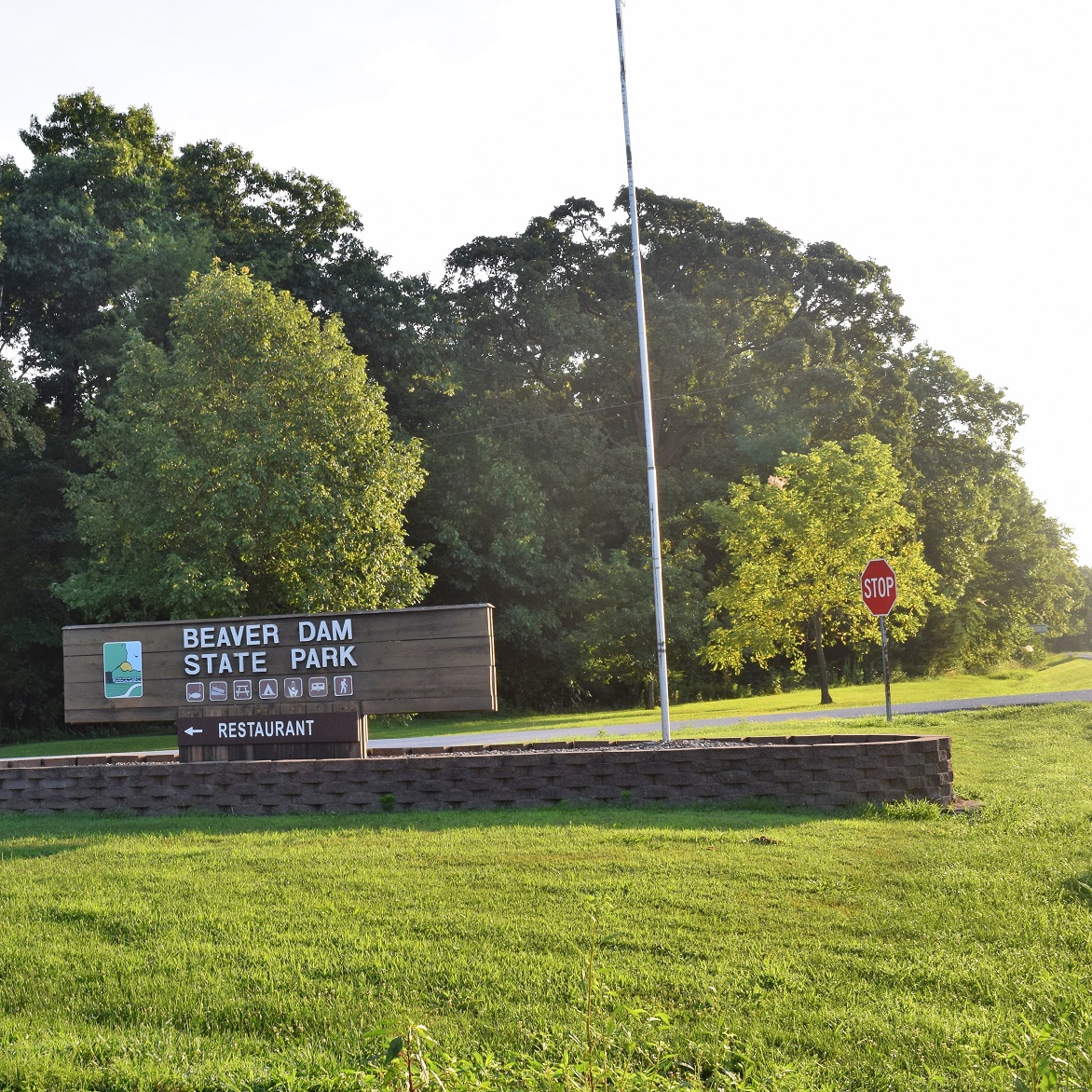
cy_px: 537
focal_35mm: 47
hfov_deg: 35.2
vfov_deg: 36.1
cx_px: 261
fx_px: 1677
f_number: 10
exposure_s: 1/200
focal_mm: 24
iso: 400
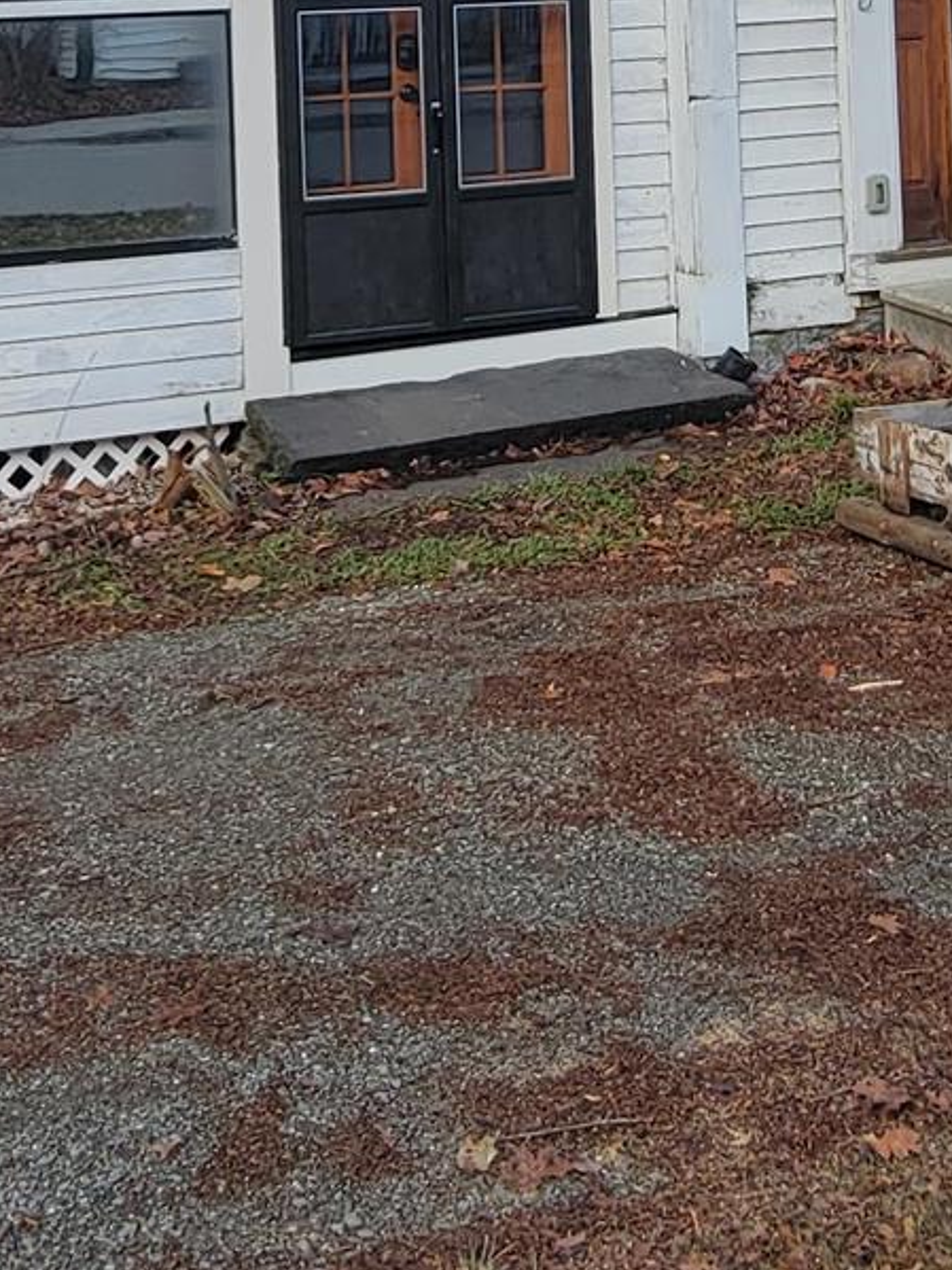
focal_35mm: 50
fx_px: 1834
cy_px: -36
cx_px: 452
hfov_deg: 29.1
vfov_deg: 34.3
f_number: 2.2
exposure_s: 1/356
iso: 50
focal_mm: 2.2
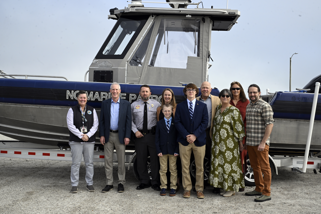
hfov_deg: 47.4
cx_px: 160
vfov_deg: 32.6
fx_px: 366
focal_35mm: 41
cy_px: 107
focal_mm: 41
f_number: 13
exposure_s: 1/640
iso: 1000
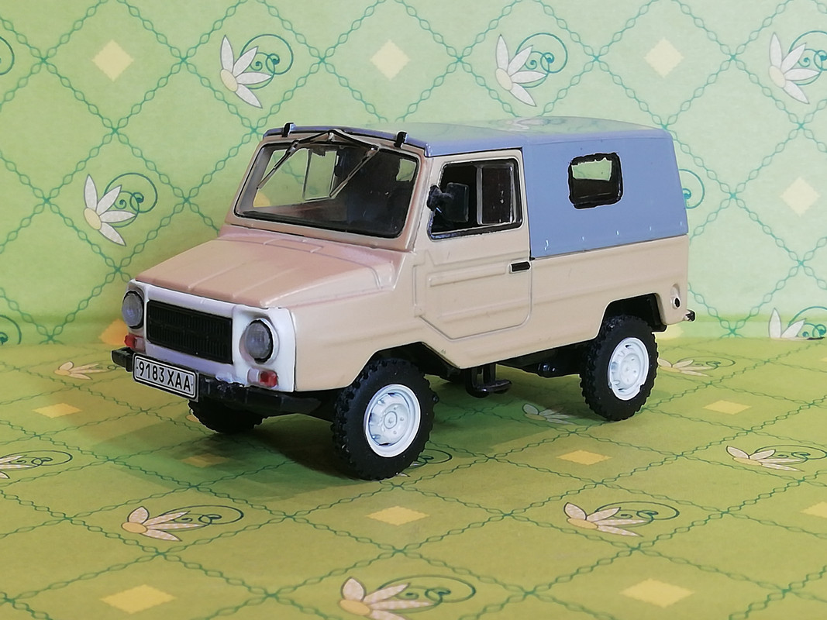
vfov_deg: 24.4
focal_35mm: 60
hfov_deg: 32.2
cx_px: 414
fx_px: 1433
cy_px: 310
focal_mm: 3.46
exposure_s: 1/33.3
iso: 160
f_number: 2.2
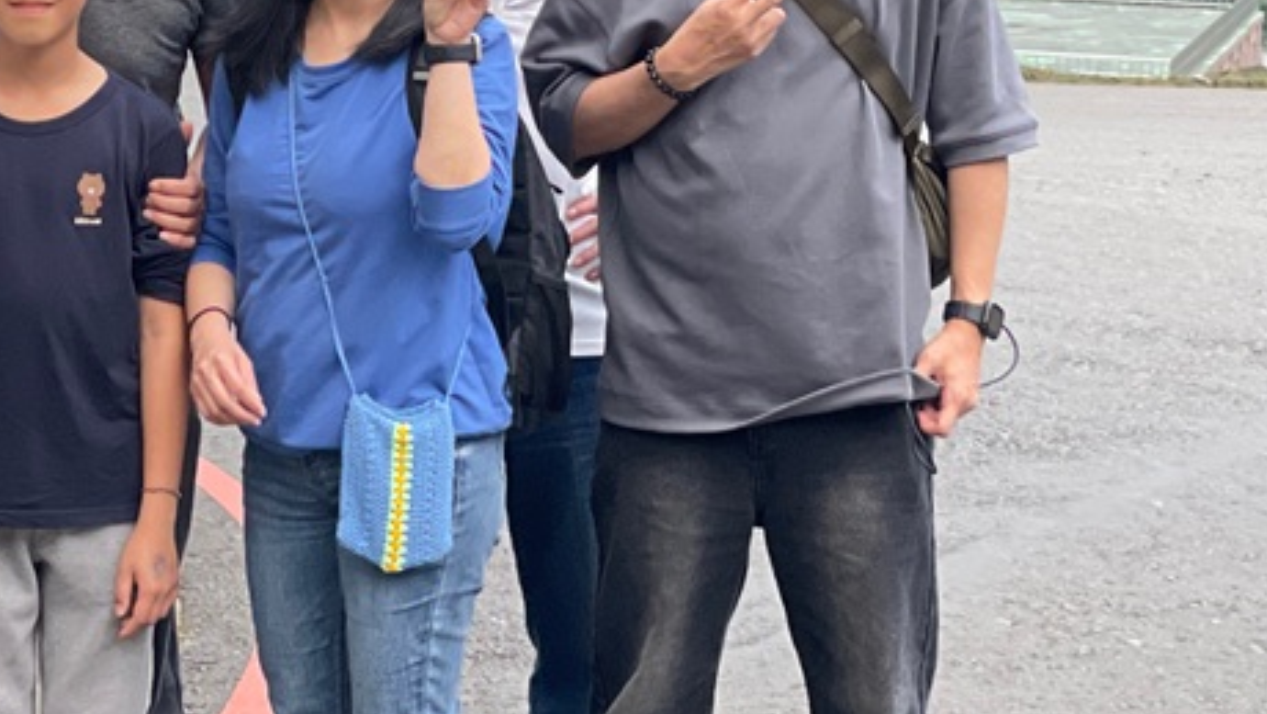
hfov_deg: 14.2
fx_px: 5007
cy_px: -125
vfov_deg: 8.1
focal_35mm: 149
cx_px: 34
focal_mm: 6
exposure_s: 1/104
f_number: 2
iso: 250
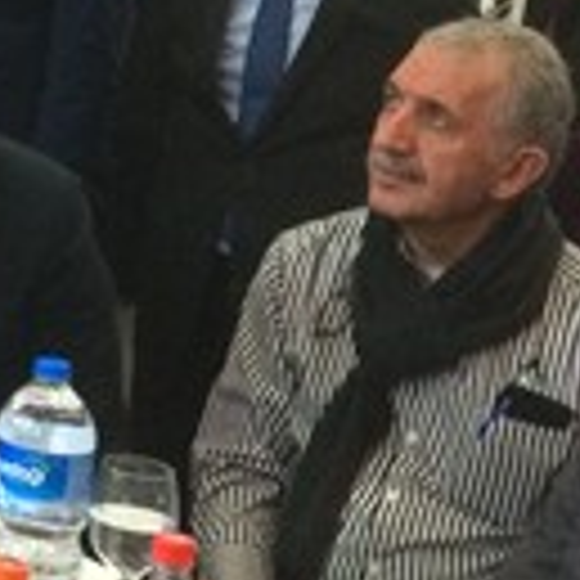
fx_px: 2445
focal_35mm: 129
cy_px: -40
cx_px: -544
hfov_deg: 12.1
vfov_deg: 13.3
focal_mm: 4.15
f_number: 2.2
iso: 250
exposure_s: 1/33
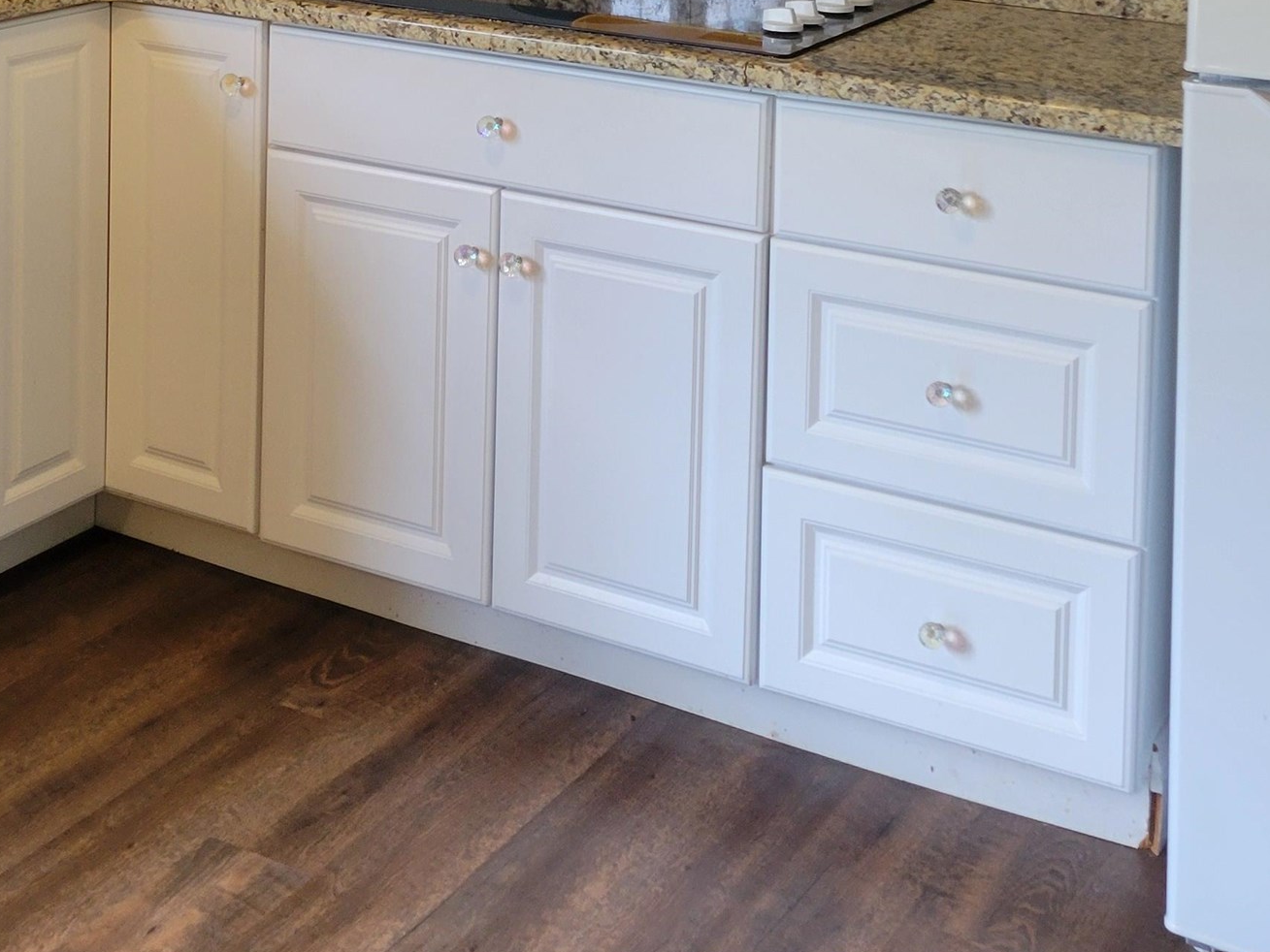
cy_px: -143
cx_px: 428
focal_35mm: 61
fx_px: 2238
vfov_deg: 22.4
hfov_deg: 31.4
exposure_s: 1/60
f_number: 1.8
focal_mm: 5.4
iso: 160
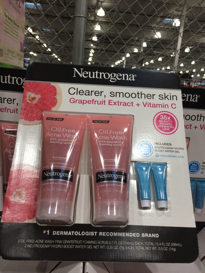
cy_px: 136
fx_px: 229
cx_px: 102
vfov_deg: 61.7
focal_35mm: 29
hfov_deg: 48.2
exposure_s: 1/40
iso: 32
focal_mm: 4.15
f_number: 2.2
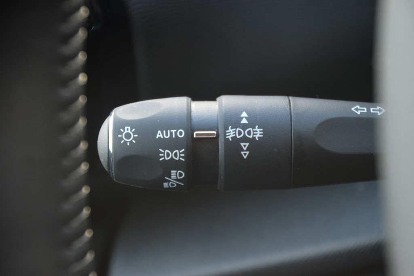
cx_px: 207
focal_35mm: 165
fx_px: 1898
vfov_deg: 8.3
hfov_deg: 12.5
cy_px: 138
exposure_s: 1/60
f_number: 6
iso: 800
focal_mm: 110
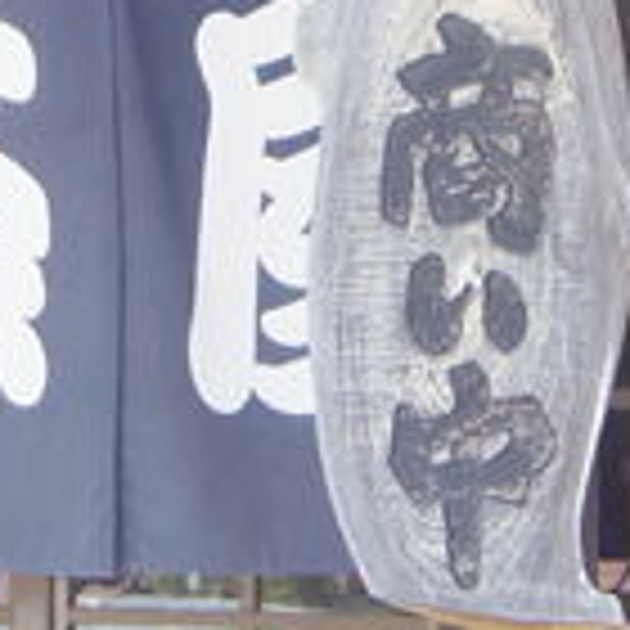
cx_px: -279
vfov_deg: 5.7
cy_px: -198
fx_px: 6260
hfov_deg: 5.7
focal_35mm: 304
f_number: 3.2
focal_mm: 8.5
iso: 250
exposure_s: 1/320
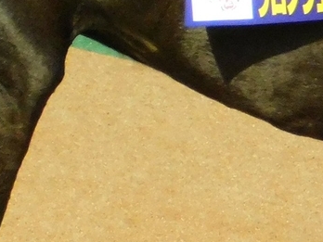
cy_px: -25
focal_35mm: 697
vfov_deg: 2.1
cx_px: 528
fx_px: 6504
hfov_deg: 2.8
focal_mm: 35.9
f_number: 10.8
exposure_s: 1/500
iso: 800
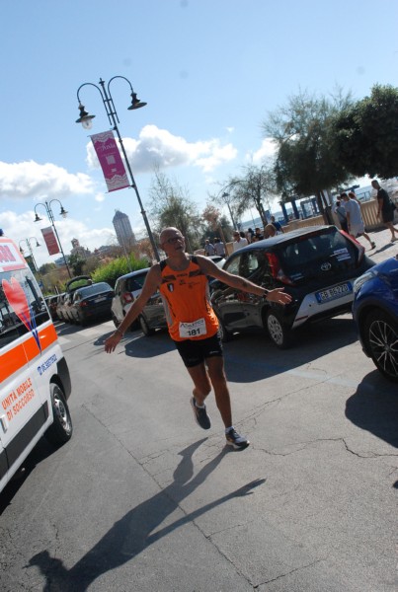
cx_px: 199
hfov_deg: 34.4
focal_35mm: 39
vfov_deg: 49.5
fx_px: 643
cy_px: 296
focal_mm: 26
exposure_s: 1/2000
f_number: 8
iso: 1000
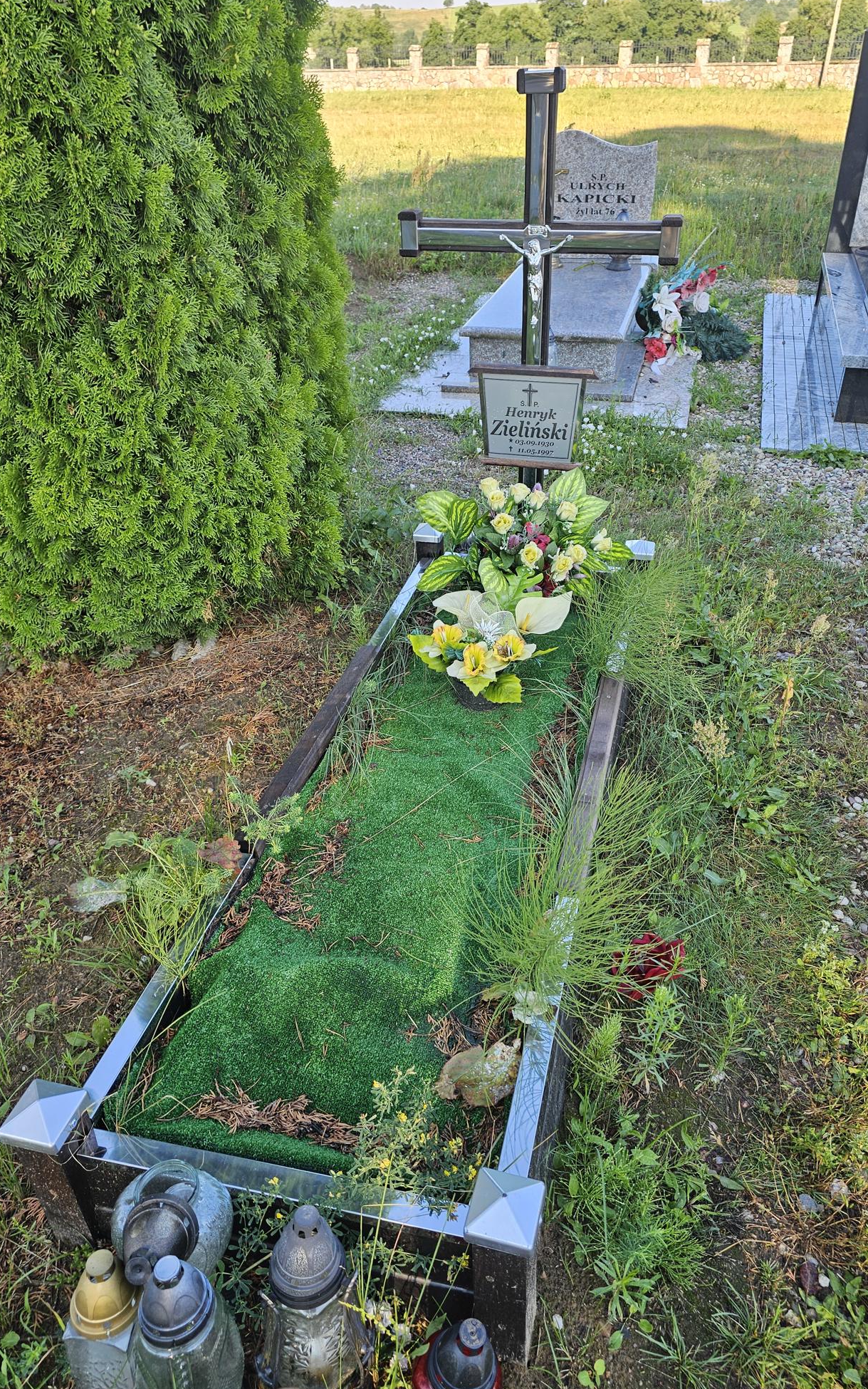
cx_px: 456
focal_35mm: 25
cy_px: 703
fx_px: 946
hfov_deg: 49.3
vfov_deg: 72.5
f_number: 1.7
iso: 12
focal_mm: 6.3
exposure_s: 1/100
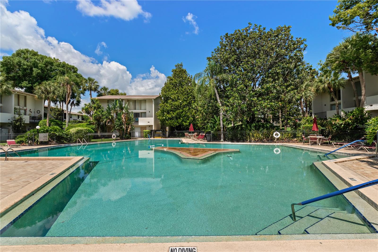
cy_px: 126
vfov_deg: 72.0
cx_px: 189
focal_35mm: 16
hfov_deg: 95.0
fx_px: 173
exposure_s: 1/1250
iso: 400
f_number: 8
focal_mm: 11
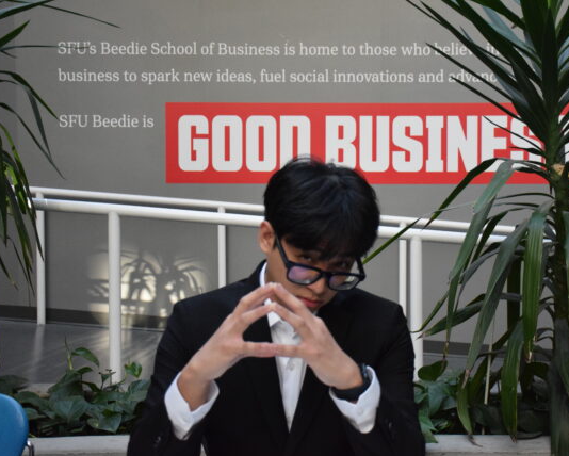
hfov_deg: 33.9
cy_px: 213
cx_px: 359
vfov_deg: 27.6
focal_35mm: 55
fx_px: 927
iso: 3200
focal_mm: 30
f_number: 4
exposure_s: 1/500
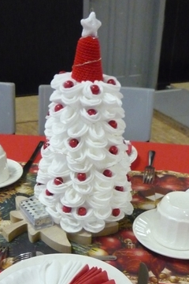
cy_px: 234
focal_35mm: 52
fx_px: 409
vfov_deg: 36.7
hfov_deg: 25.9
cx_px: 74
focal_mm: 5.2
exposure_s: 1/30
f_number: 3.3
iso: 800
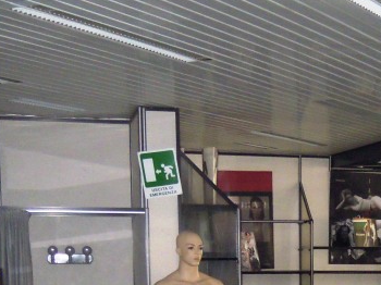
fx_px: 902
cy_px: 373
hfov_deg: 23.1
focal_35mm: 82
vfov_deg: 16.9
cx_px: 354
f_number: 2.7
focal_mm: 5
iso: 450
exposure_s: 1/25
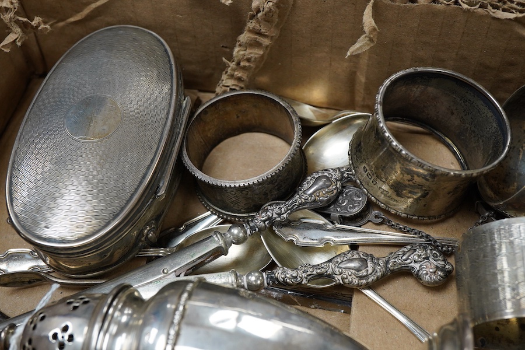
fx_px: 656
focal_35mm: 45
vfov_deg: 29.9
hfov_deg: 43.6
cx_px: 262
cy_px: 175
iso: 1600
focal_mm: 30
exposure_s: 1/125
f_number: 11
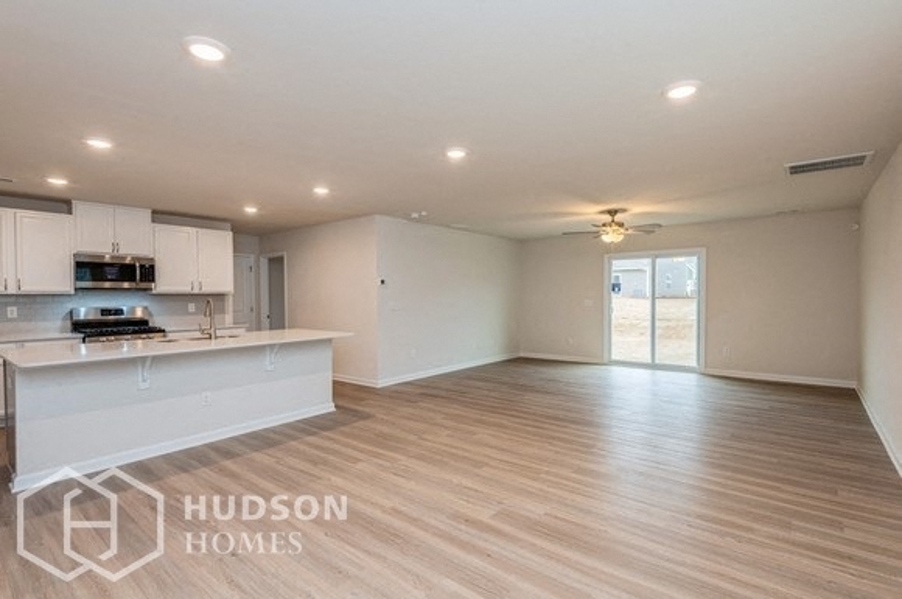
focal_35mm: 16
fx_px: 400
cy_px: 300
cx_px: 451
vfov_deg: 73.6
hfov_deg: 96.8
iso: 100
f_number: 10
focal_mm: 16
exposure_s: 1/4
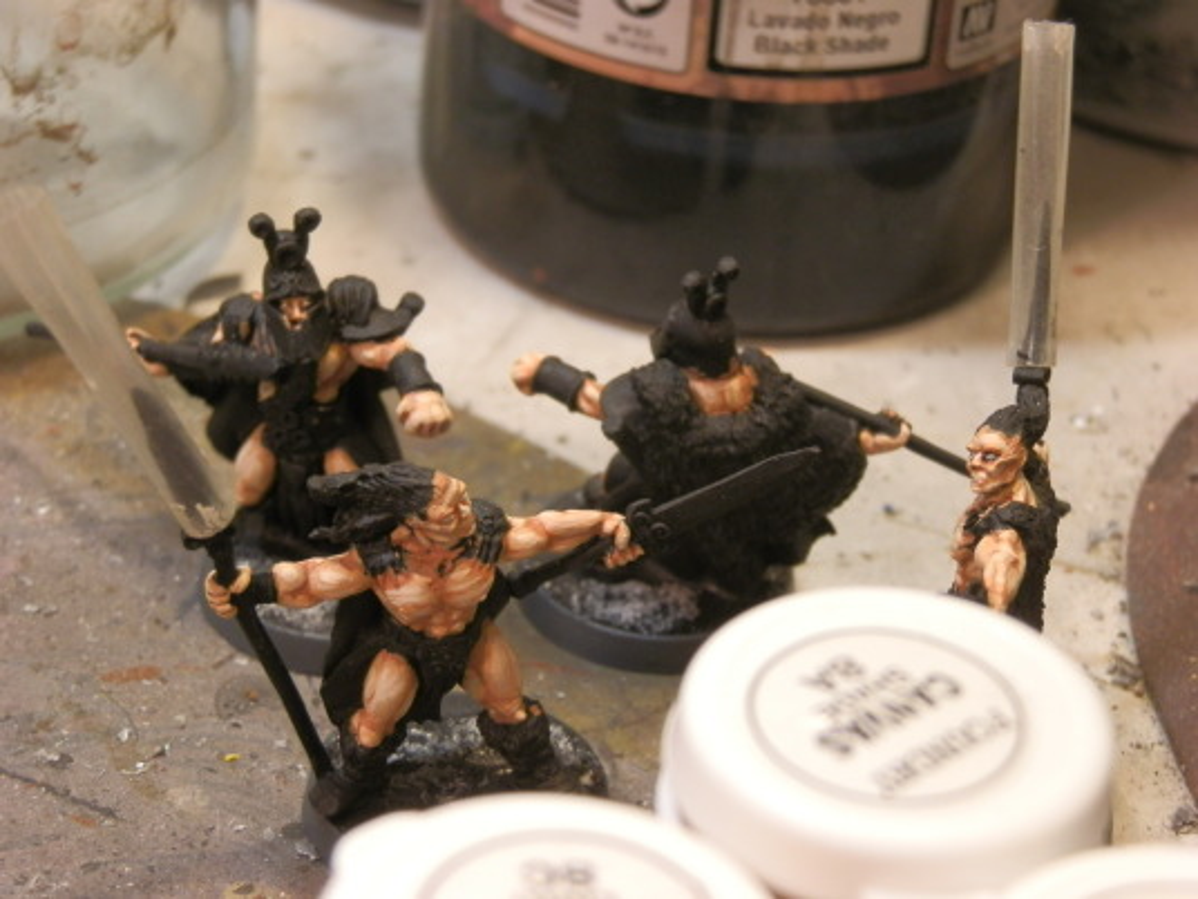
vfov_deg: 15.1
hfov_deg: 20.0
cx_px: 599
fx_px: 3392
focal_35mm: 98
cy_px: 450
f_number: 4
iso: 200
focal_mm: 17.64
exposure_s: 1/15
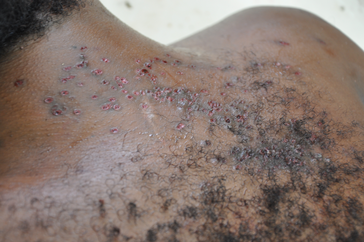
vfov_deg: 17.4
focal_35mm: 78
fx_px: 788
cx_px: 182
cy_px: 121
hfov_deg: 26.0
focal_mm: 52
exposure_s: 1/20
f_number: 5
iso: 400
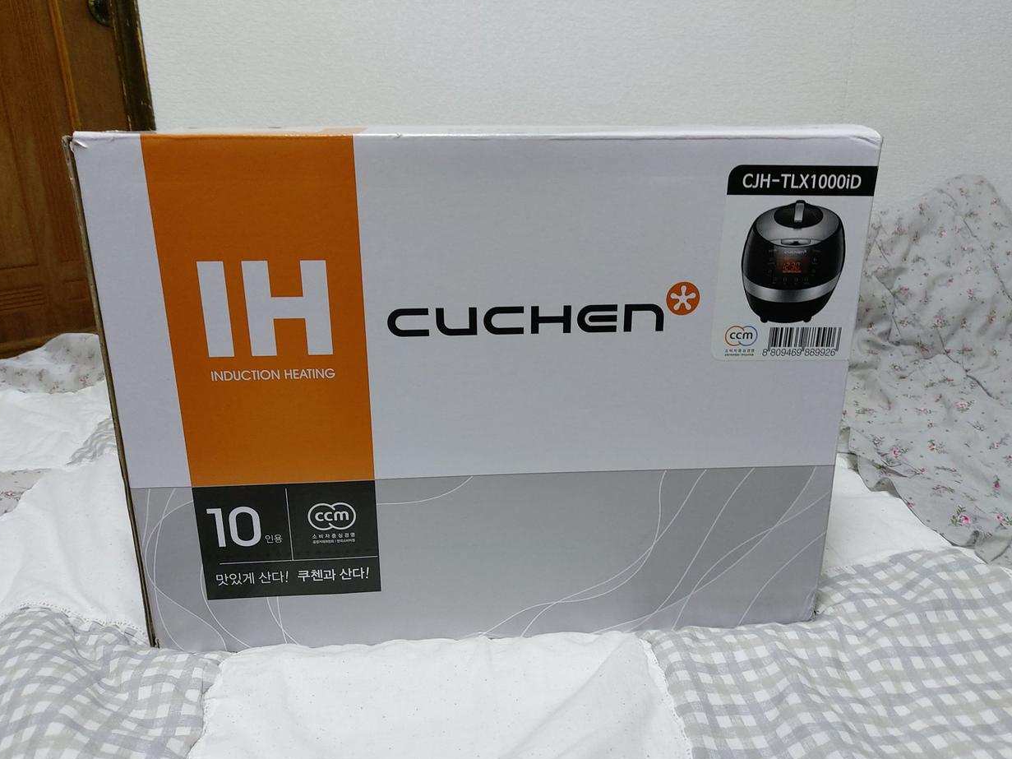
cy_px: 382
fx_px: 760
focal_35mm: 26
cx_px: 500
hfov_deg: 67.3
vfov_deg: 53.1
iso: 160
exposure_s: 1/60
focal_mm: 4.58
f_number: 2
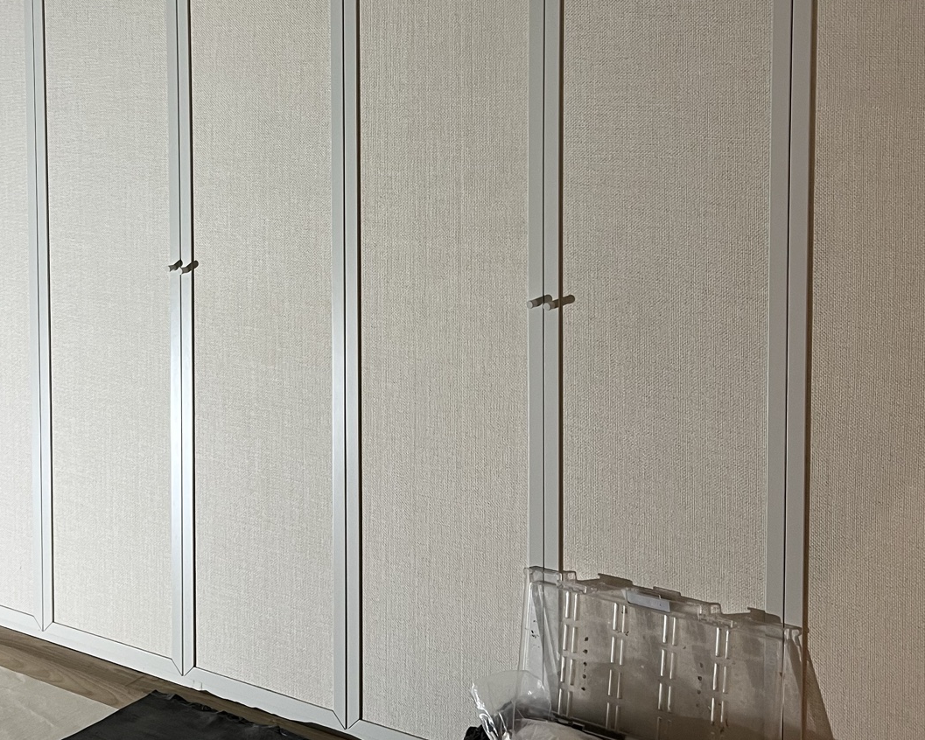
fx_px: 1314
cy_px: 151
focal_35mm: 48
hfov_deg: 38.7
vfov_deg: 30.7
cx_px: 394
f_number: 1.5
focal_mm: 5.7
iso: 80
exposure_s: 1/50
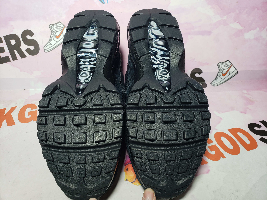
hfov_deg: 67.3
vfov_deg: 53.1
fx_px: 201
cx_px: 134
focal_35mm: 26
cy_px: 100
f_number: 2.4
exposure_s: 1/114
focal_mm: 4.3
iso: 50
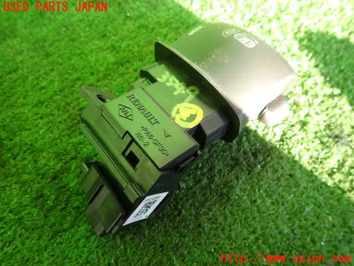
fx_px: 256
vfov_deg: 54.9
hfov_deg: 69.4
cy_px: 133
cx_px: 177
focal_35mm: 25
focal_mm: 4.5
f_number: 2
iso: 100
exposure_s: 1/60
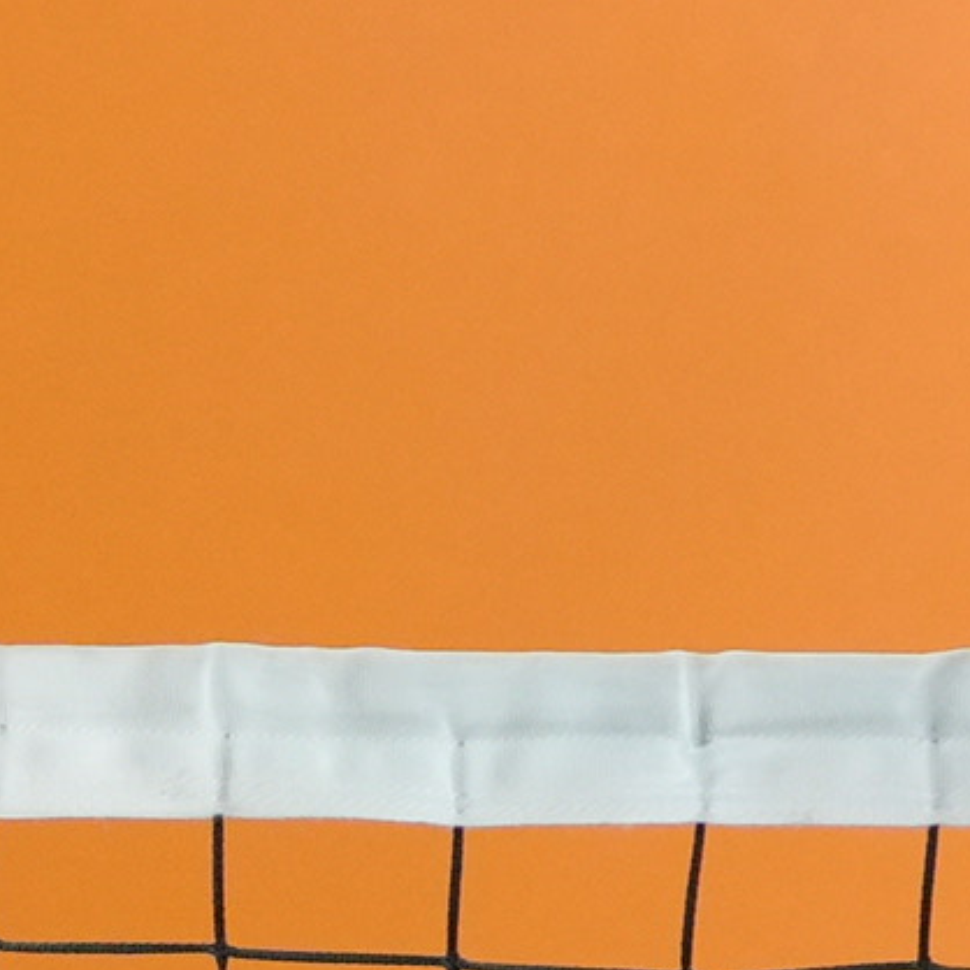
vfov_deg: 2.6
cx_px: -2079
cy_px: 1984
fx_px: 21431
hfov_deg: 2.6
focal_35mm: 676
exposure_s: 1/640
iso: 1600
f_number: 3.2
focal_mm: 70
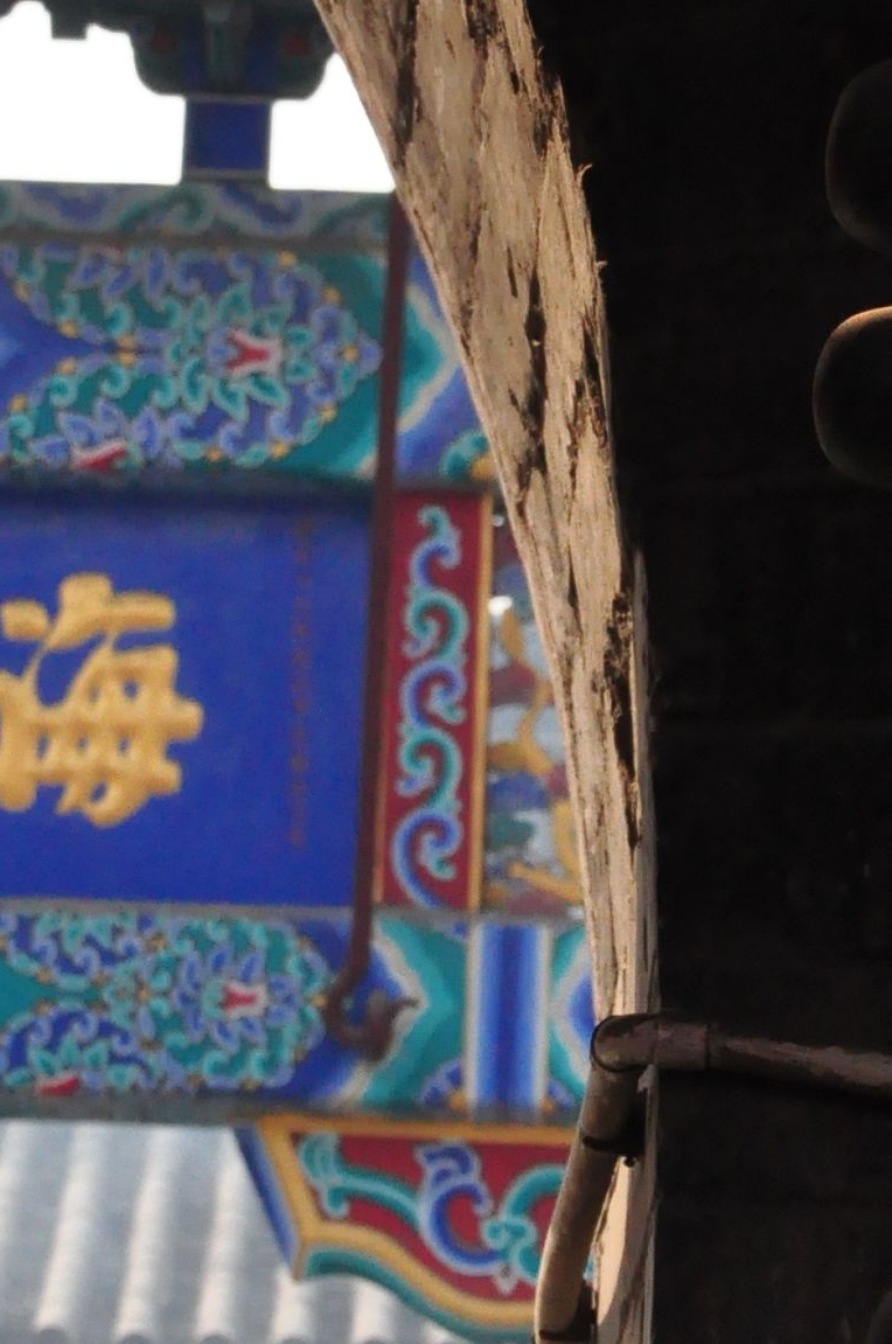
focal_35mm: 228
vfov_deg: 9.0
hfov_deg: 6.0
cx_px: 529
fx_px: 8499
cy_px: 385
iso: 1600
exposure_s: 1/1250
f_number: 9
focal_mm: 50
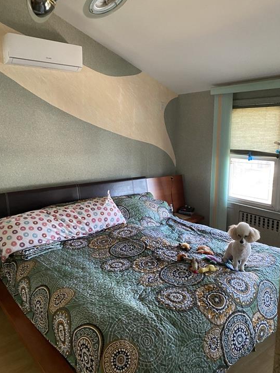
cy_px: 181
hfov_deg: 49.7
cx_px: 133
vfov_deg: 63.4
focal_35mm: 28
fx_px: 302
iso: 500
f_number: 1.8
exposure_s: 1/60
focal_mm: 4.25
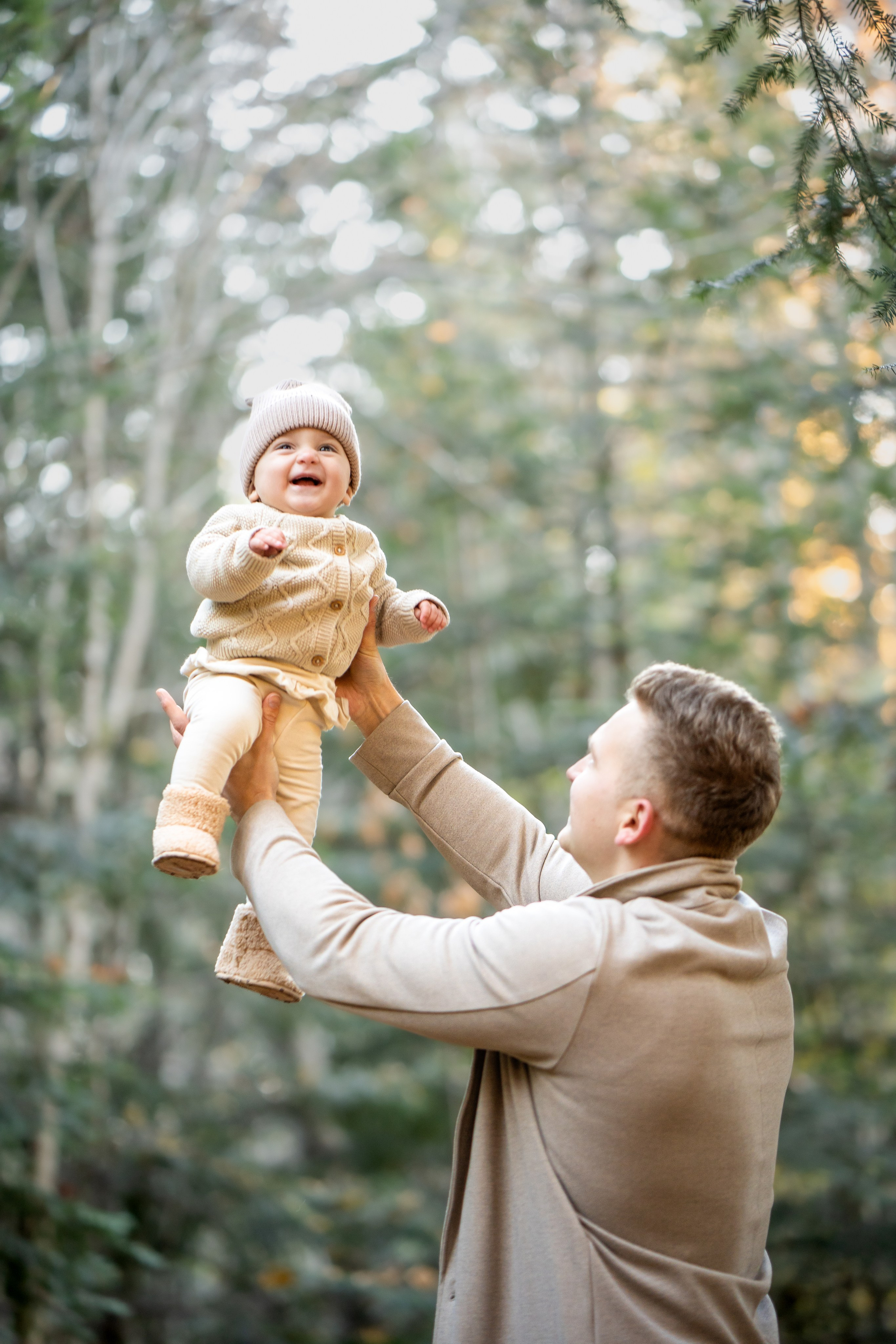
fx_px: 3173
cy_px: 672
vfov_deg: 23.9
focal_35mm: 85
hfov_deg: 16.1
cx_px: 448
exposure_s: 1/320
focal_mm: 85
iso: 1000
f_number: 2
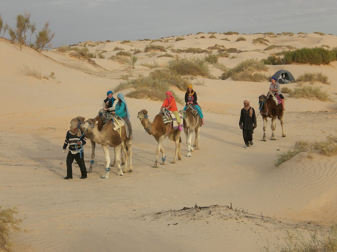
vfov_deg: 17.0
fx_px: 847
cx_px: 168
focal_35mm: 87
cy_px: 126
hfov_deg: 22.5
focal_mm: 14.49
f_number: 5
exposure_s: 1/200
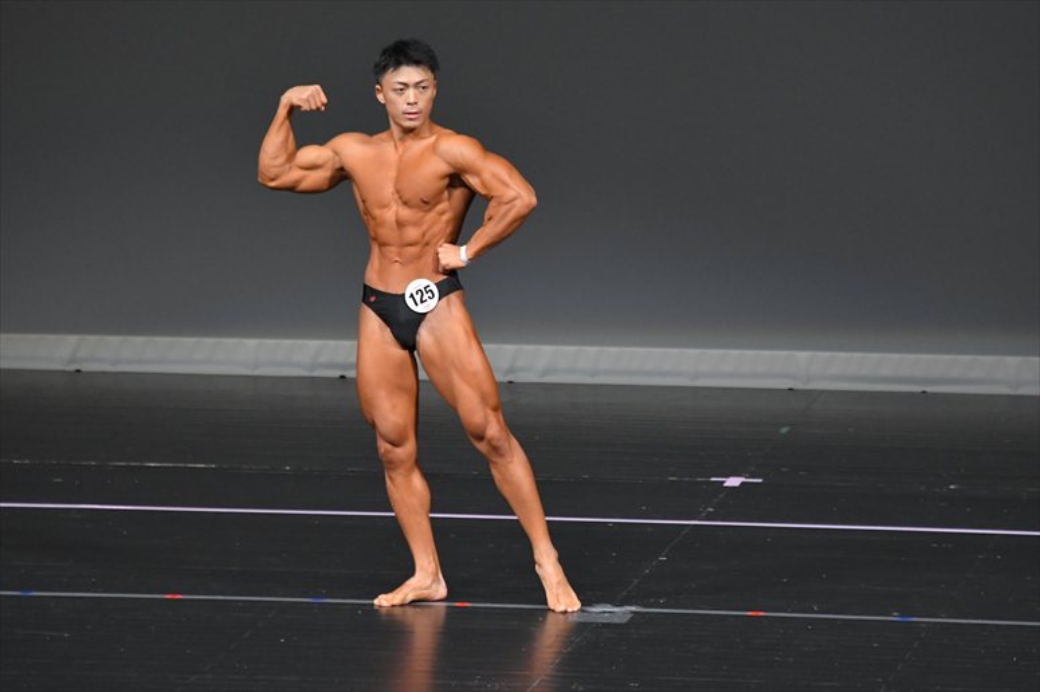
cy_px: 346
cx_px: 520
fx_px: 9962
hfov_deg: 6.0
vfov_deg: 4.0
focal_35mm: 345
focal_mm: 230
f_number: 5.6
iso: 4000
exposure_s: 1/400
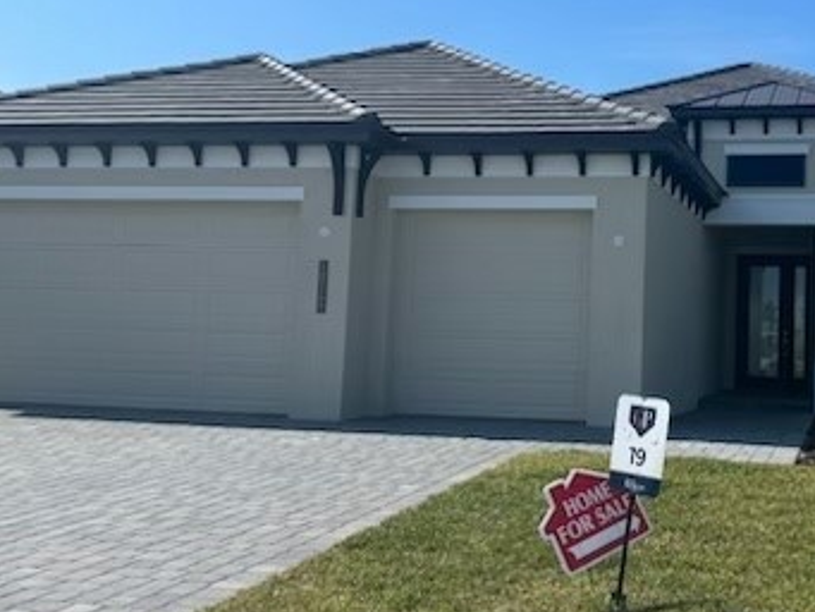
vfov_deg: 32.1
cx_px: 648
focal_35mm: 45
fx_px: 1060
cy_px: 256
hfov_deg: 40.4
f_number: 1.78
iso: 80
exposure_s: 1/5848
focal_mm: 6.86
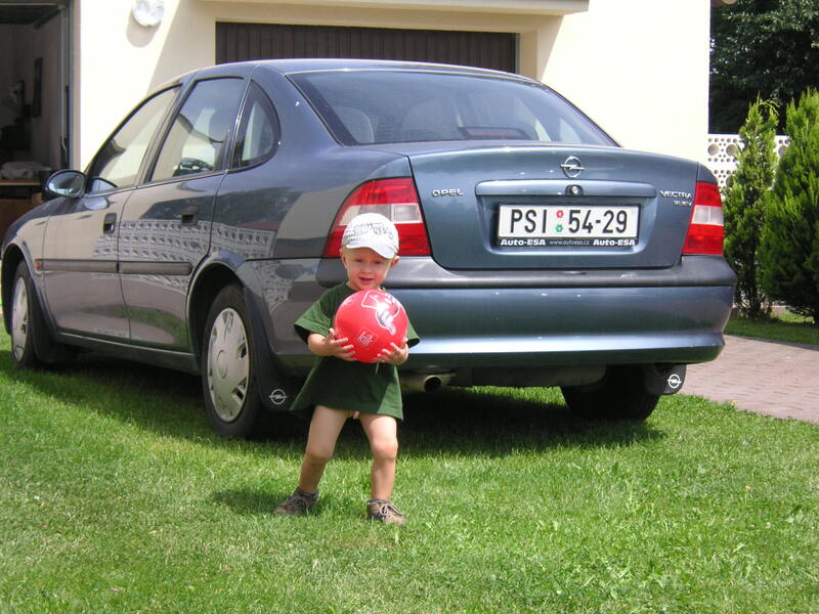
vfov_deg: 17.0
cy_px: 307
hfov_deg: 22.5
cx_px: 410
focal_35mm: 87
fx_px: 2058
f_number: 4.7
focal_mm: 14.4
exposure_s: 1/350
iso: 50
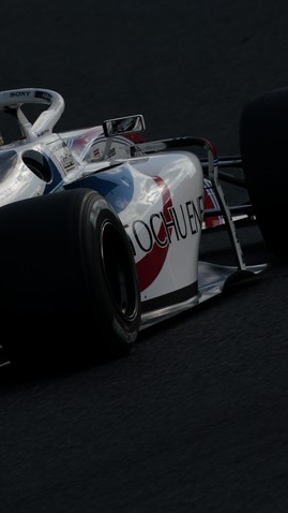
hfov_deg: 1.3
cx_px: -45
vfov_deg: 2.3
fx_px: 12852
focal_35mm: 947
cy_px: 256
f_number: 11
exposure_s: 1/800
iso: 200
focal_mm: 600
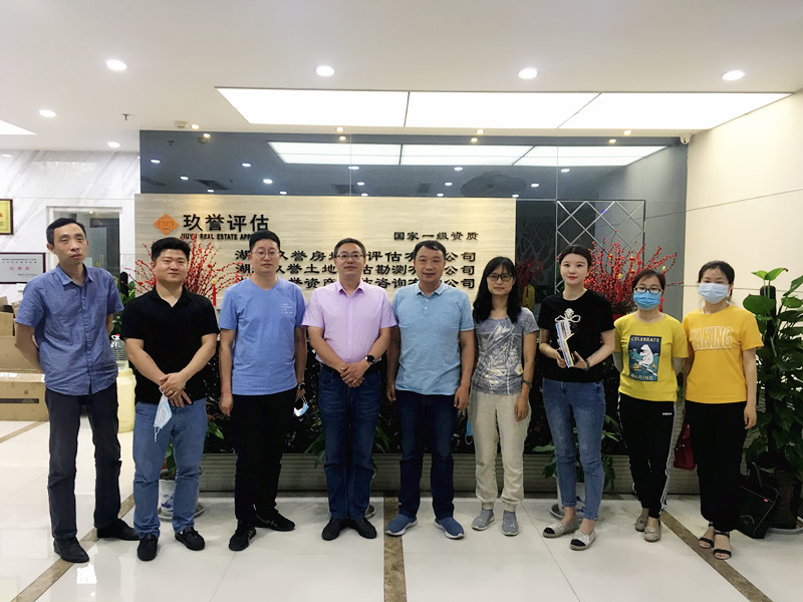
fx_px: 673
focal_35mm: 29
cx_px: 402
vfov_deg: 48.2
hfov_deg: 61.7
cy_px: 301
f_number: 2.2
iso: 100
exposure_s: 1/33
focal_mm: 4.15
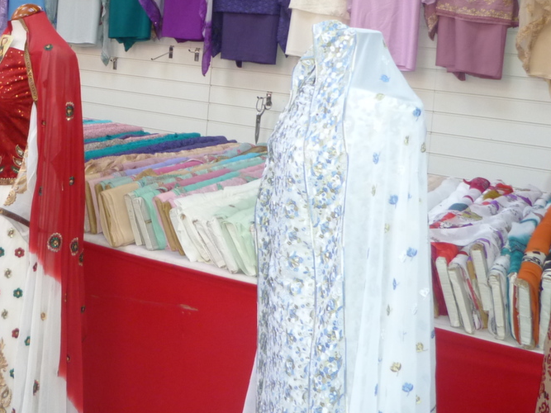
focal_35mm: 48
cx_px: 94
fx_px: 764
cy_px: 42
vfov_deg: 29.1
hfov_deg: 37.9
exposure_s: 1/60
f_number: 2.8
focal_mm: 4.5
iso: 160
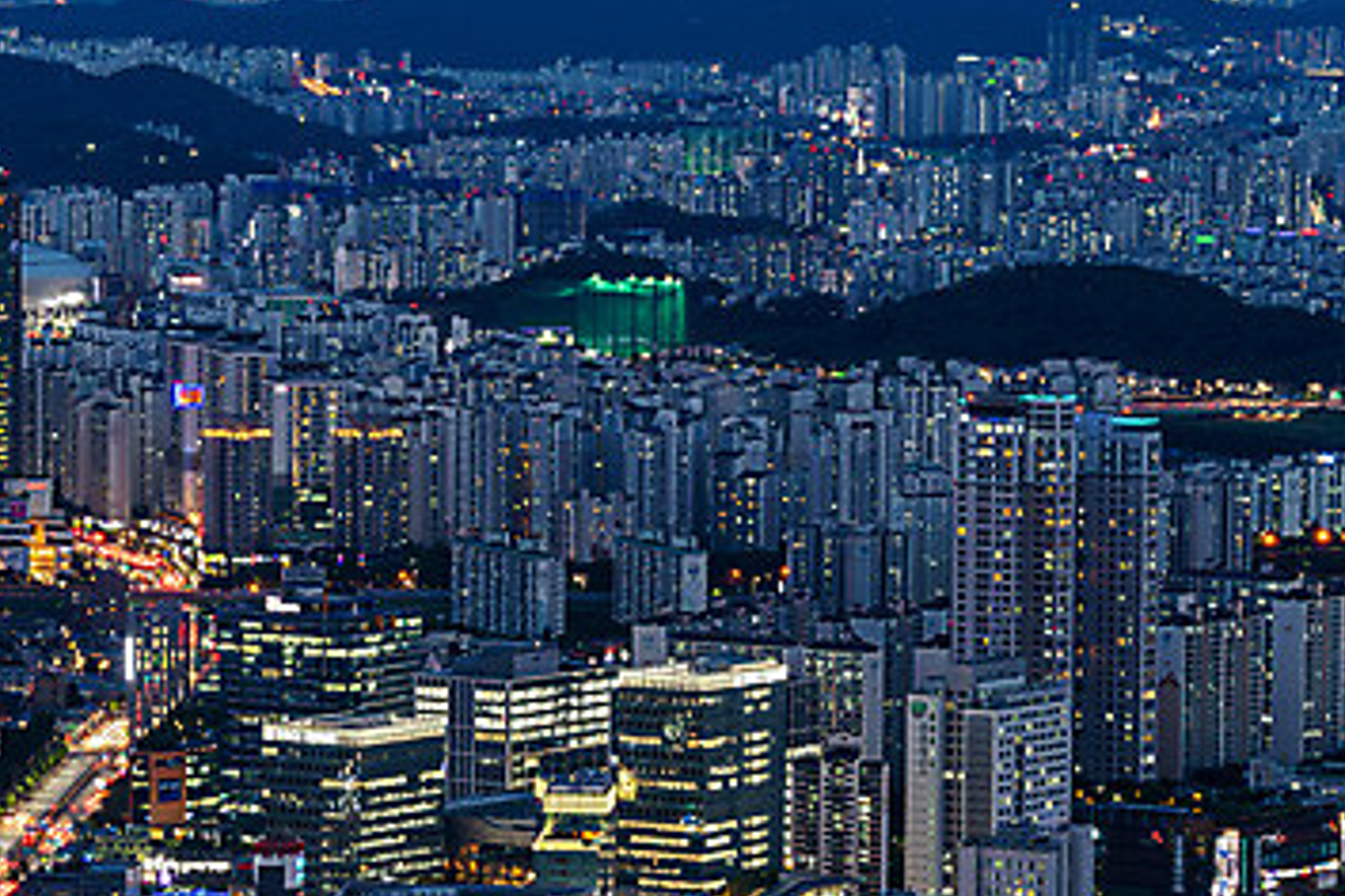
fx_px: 8555
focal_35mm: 229
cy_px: 661
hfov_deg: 9.0
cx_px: 243
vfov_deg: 6.0
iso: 100
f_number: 13
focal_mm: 135
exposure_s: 8
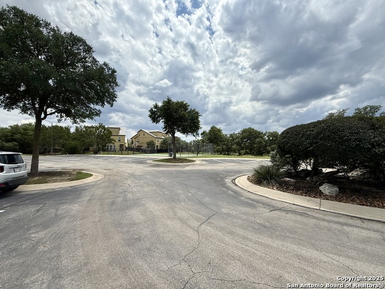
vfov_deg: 85.7
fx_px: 156
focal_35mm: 14
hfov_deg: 102.1
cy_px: 144
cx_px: 192
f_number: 2.2
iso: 50
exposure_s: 1/3460
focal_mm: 2.22
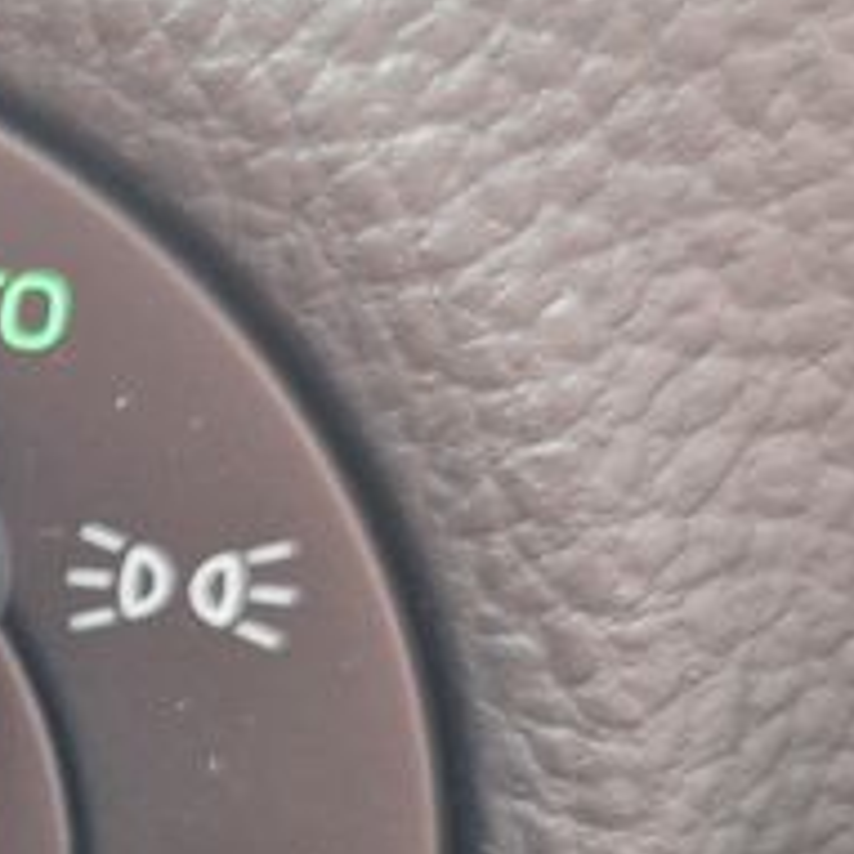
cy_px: 733
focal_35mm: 109
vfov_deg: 15.8
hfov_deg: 15.0
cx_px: -353
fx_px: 3042
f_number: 1.8
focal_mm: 5.4
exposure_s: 1/100
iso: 250
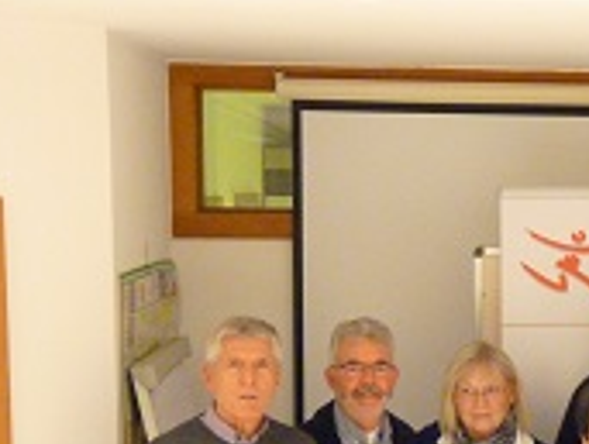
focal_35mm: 112
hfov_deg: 17.0
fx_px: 1910
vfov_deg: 13.1
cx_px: 648
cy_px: 413
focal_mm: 8.5
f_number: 3.2
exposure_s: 1/20
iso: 800
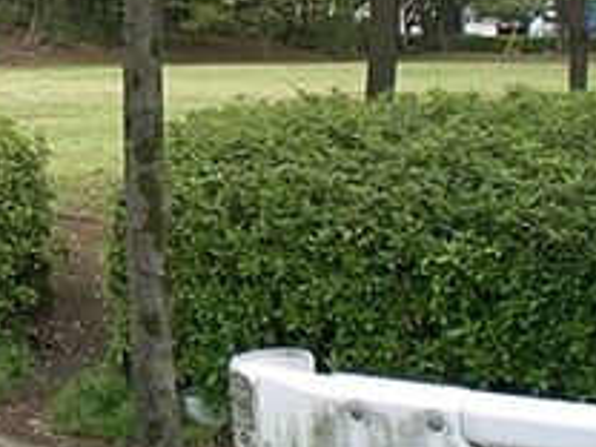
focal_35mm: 113
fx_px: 1946
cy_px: -90
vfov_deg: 12.8
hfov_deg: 16.7
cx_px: -109
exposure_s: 1/125
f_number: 3.1
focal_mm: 6.3
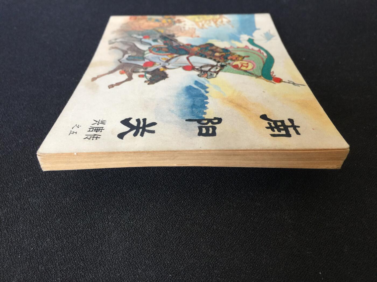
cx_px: 188
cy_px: 141
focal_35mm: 29
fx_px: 316
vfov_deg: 48.2
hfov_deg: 61.7
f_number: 2.2
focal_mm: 4.15
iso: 40
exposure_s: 1/33
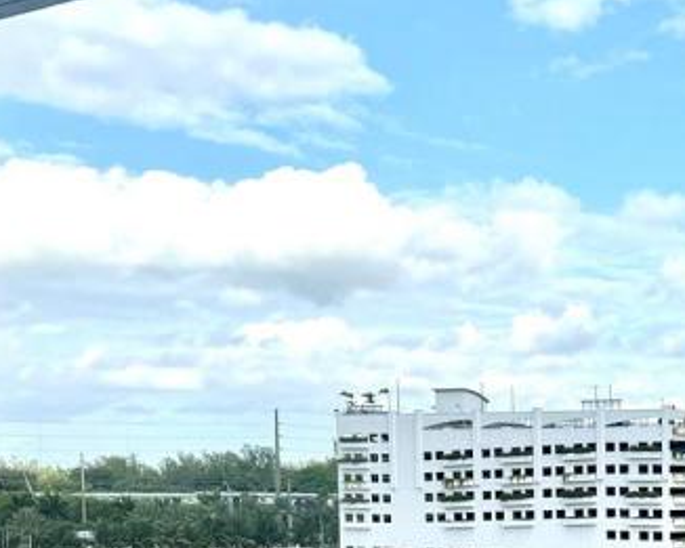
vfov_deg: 20.9
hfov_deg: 25.2
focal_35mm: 69
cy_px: 636
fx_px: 1399
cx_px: 782
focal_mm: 6.76
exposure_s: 1/4167
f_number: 1.78
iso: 80
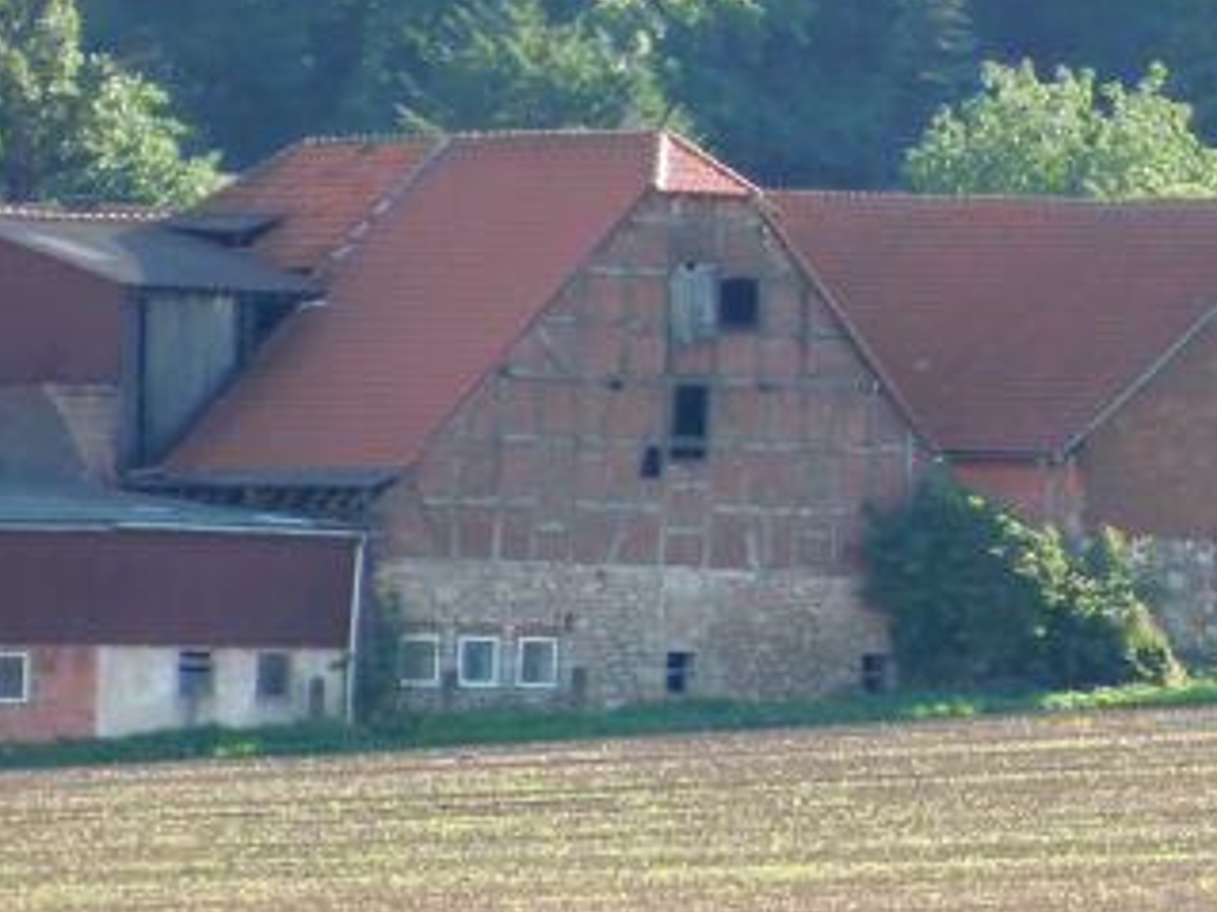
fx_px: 17537
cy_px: 176
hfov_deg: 4.0
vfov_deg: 3.0
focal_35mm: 499
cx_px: 1522
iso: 160
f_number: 5.2
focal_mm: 35.7
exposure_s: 1/200
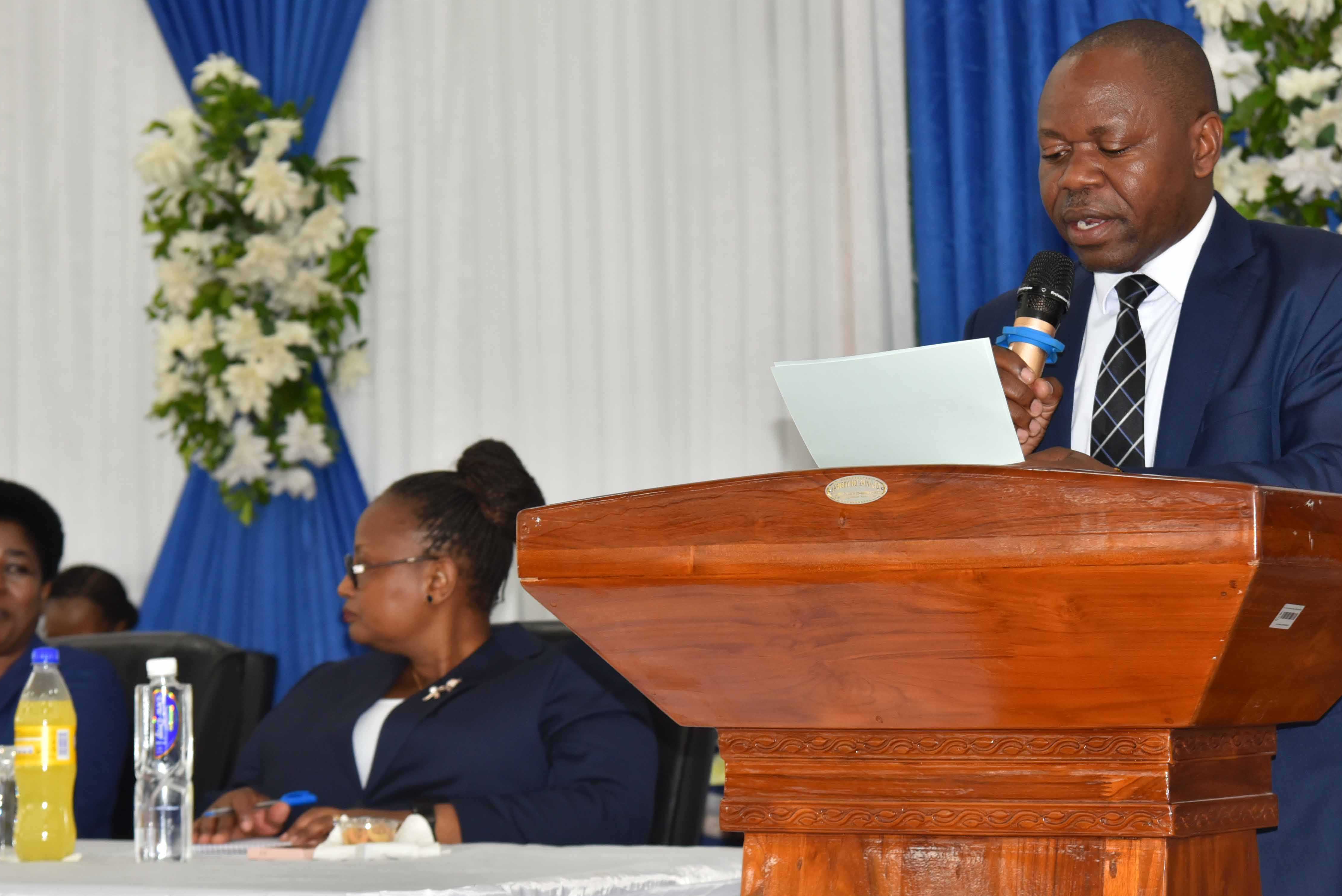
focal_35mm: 94
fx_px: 3505
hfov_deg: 21.7
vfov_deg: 14.6
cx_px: 601
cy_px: 423
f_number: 5
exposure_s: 1/100
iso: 800
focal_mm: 70
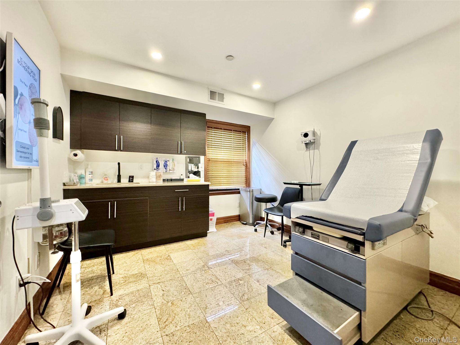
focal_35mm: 14
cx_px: 230
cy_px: 172
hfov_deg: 102.1
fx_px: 186
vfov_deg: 85.7
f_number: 2.2
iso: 320
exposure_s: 1/60
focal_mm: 2.22
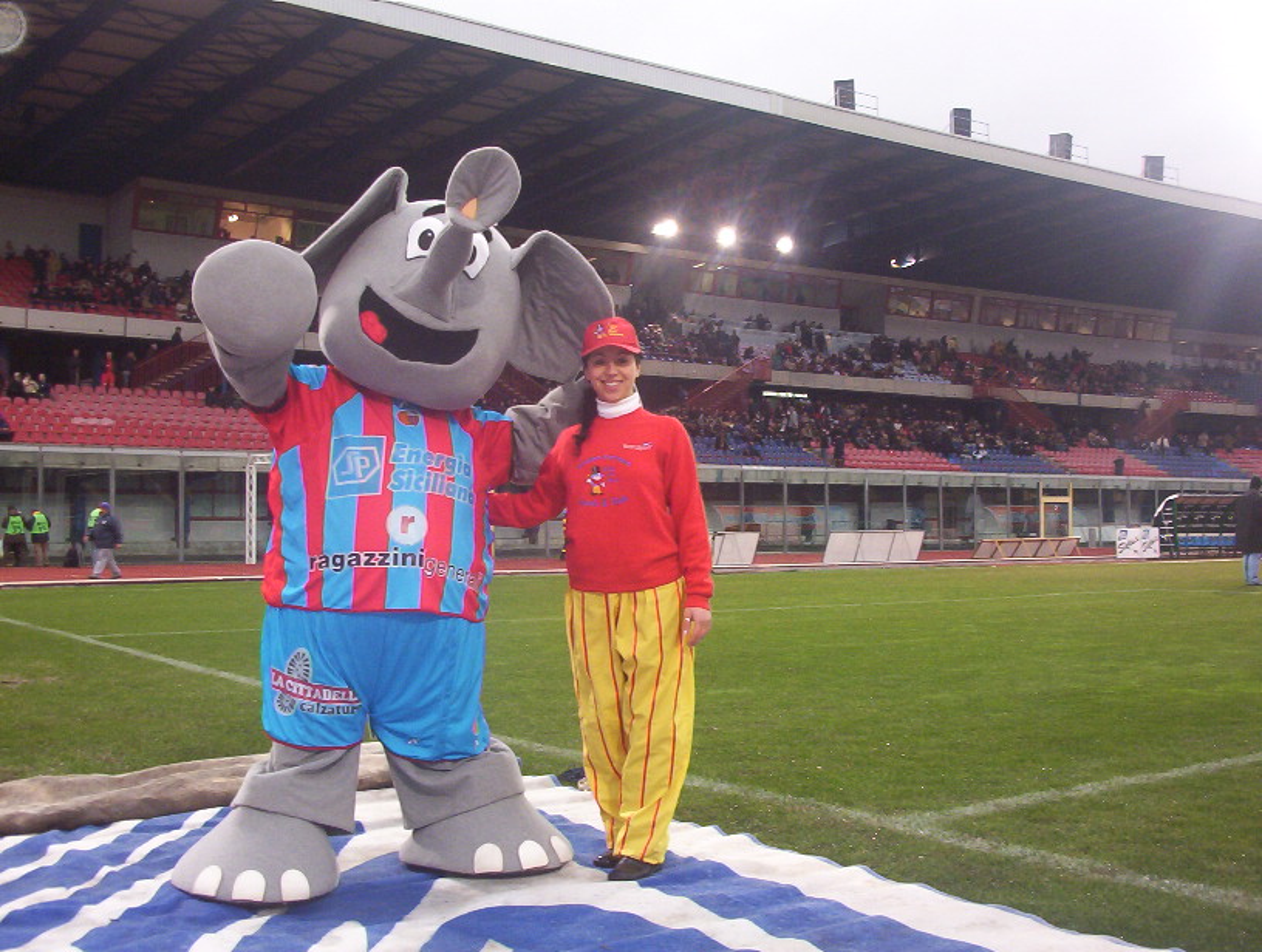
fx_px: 1425
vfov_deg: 37.0
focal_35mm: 39
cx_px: 631
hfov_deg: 47.8
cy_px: 476
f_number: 4.5
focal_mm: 6
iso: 140
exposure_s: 1/36.2
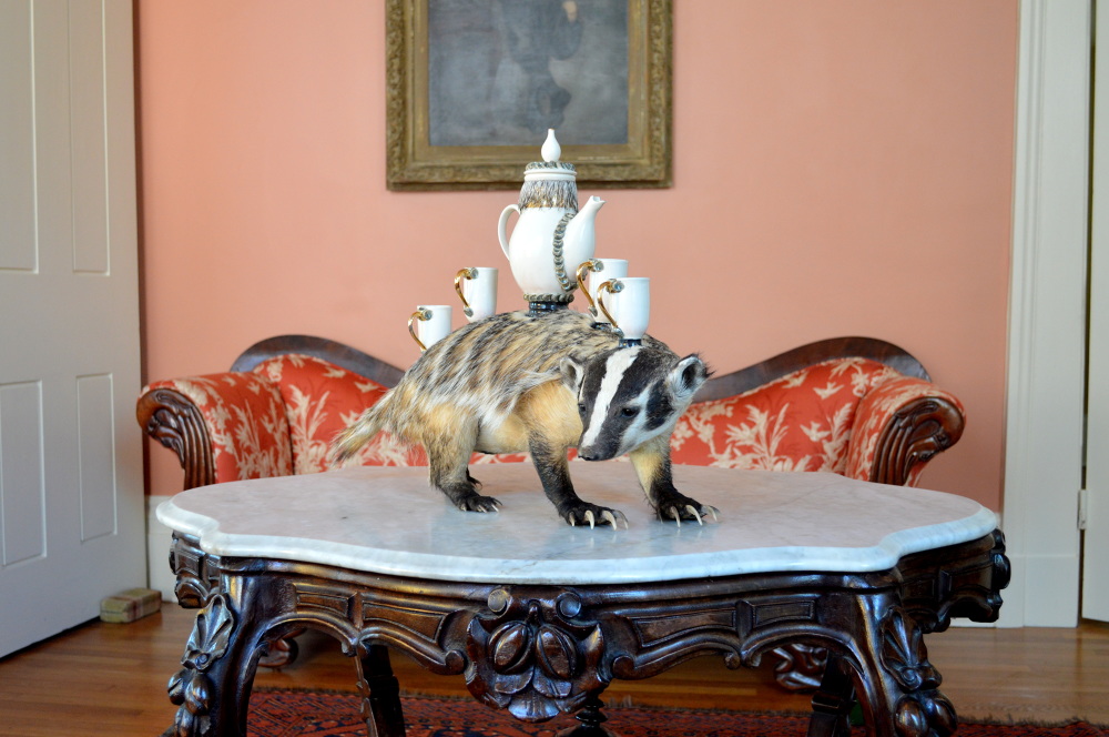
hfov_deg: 49.6
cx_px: 554
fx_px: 1200
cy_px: 368
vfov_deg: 34.1
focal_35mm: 39
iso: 800
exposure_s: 1/30
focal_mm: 26
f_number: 4.2
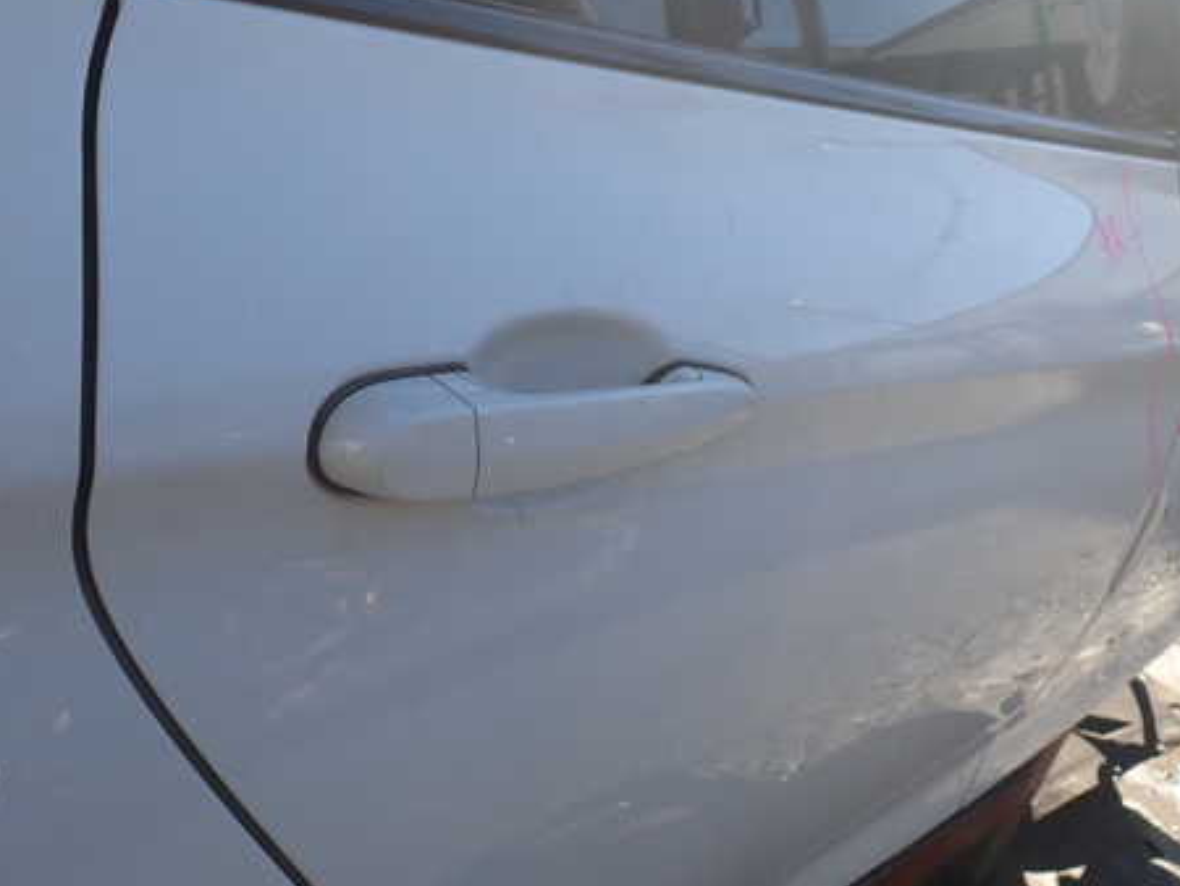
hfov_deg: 46.8
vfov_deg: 36.0
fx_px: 1364
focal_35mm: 40
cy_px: 490
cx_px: 608
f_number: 3.2
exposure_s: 1/500
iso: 100
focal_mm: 5.4
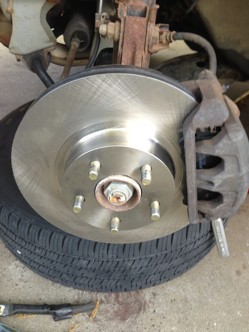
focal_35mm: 33
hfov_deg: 42.9
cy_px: 166
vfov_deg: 55.4
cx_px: 124
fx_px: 317
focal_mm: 4.13
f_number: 2.4
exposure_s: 1/30
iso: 50
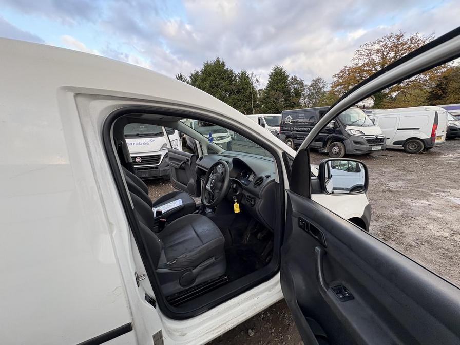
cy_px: 172
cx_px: 230
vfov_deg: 85.7
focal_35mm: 14
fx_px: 186
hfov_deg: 102.1
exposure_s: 1/99
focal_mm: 2.22
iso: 160
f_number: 2.2
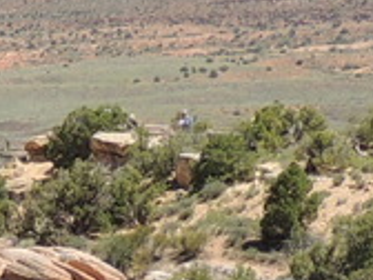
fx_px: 3286
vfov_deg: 4.8
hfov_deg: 6.3
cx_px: -435
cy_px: 393
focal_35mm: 305
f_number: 3.3
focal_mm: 7.1
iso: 100
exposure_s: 1/1000
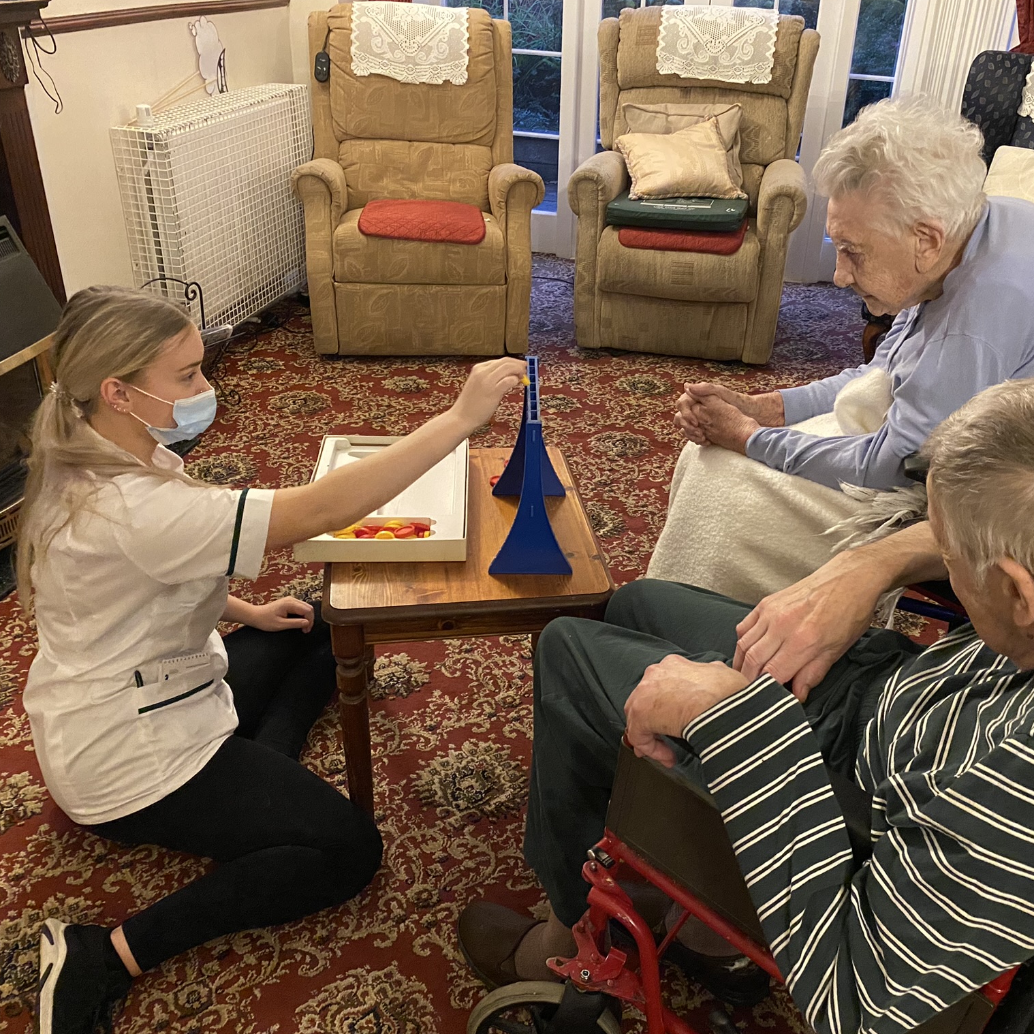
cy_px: 514
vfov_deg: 52.5
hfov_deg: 52.3
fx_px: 1048
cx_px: 600
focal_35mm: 31
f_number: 1.8
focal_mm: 4.25
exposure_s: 1/30
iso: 1000
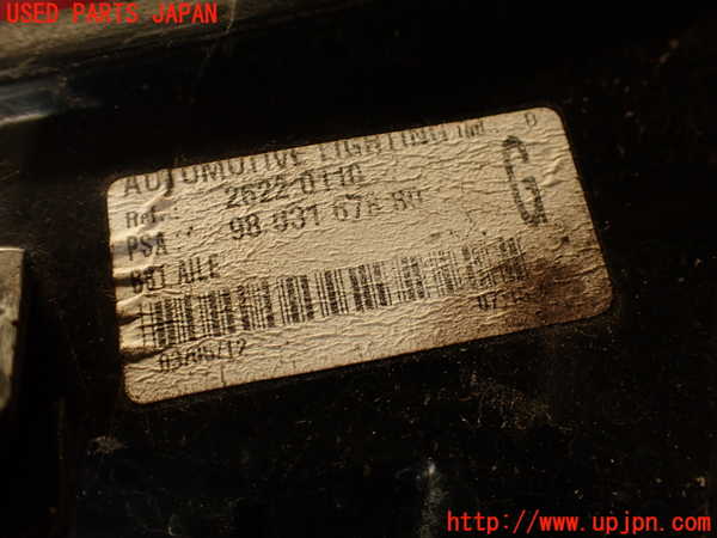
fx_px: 663
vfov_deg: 44.2
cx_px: 358
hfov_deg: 56.8
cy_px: 269
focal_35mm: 32
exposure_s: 1/40
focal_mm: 5.79
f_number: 2.4
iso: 200
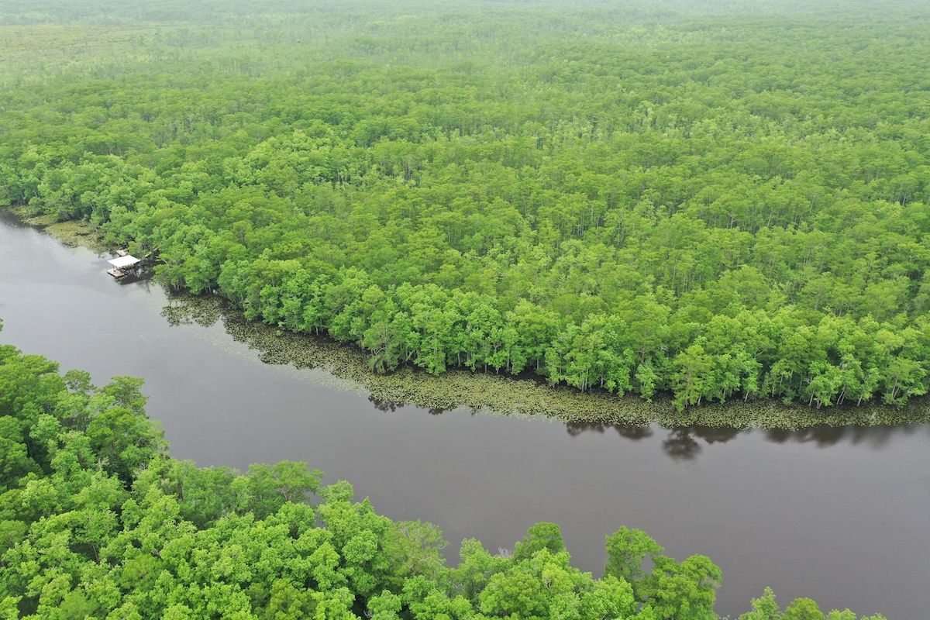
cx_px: 465
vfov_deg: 46.4
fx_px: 723
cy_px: 310
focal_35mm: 28
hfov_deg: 65.5
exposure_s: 1/240
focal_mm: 10.26
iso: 100
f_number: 4
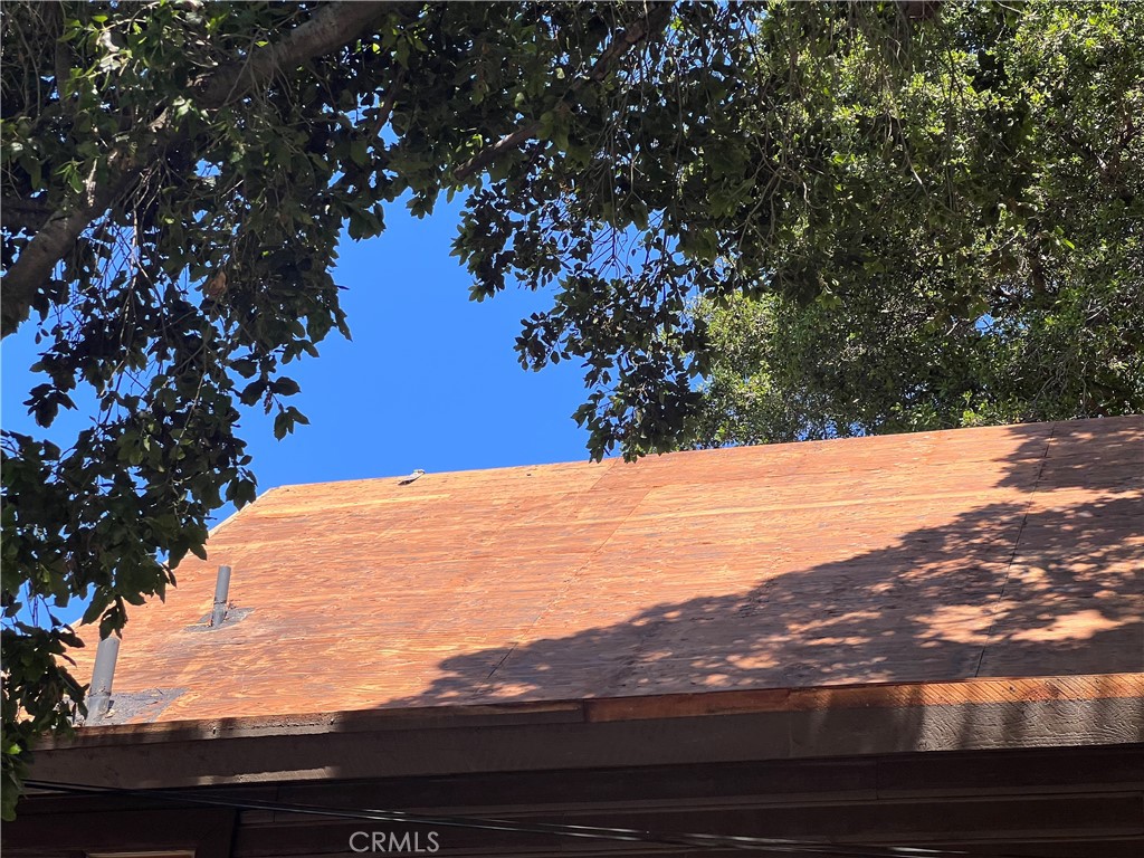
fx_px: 2545
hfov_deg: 25.3
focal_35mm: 77
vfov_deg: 19.1
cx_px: 572
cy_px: 429
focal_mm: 9
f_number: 2.8
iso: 32
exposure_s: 1/285
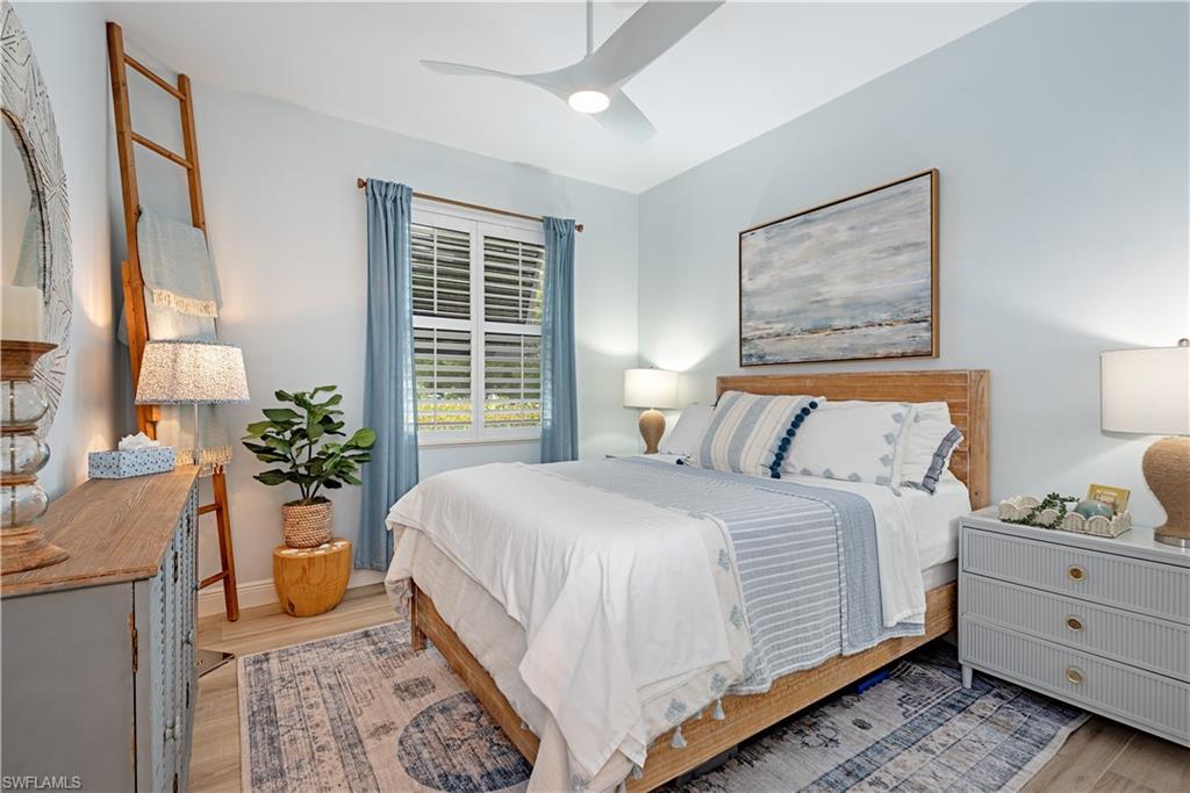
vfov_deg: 70.5
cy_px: 396
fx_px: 562
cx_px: 595
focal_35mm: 17
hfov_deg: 93.3
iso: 100
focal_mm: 17
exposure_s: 1/60
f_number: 9
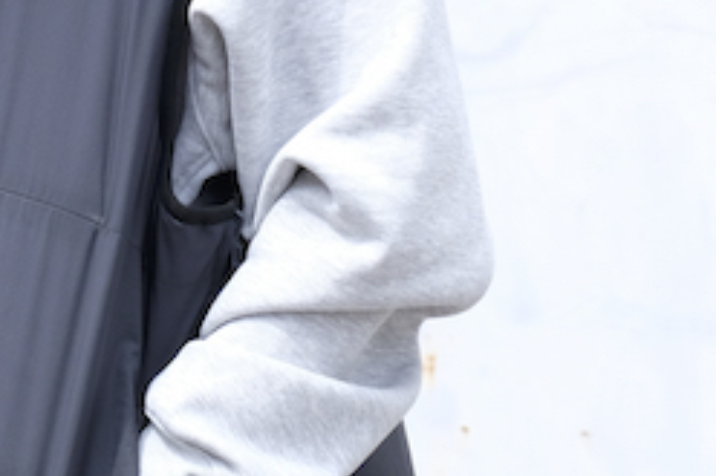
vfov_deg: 2.1
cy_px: 192
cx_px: 107
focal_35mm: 659
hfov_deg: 3.1
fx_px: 13098
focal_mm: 127.9
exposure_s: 1/680
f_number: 5.8
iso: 800
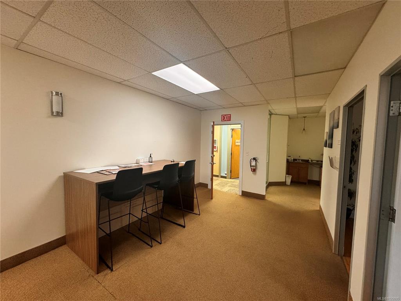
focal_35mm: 14
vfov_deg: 85.7
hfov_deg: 102.1
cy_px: 150
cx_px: 200
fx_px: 162
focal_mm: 2.22
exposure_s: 1/60
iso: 320
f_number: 2.2
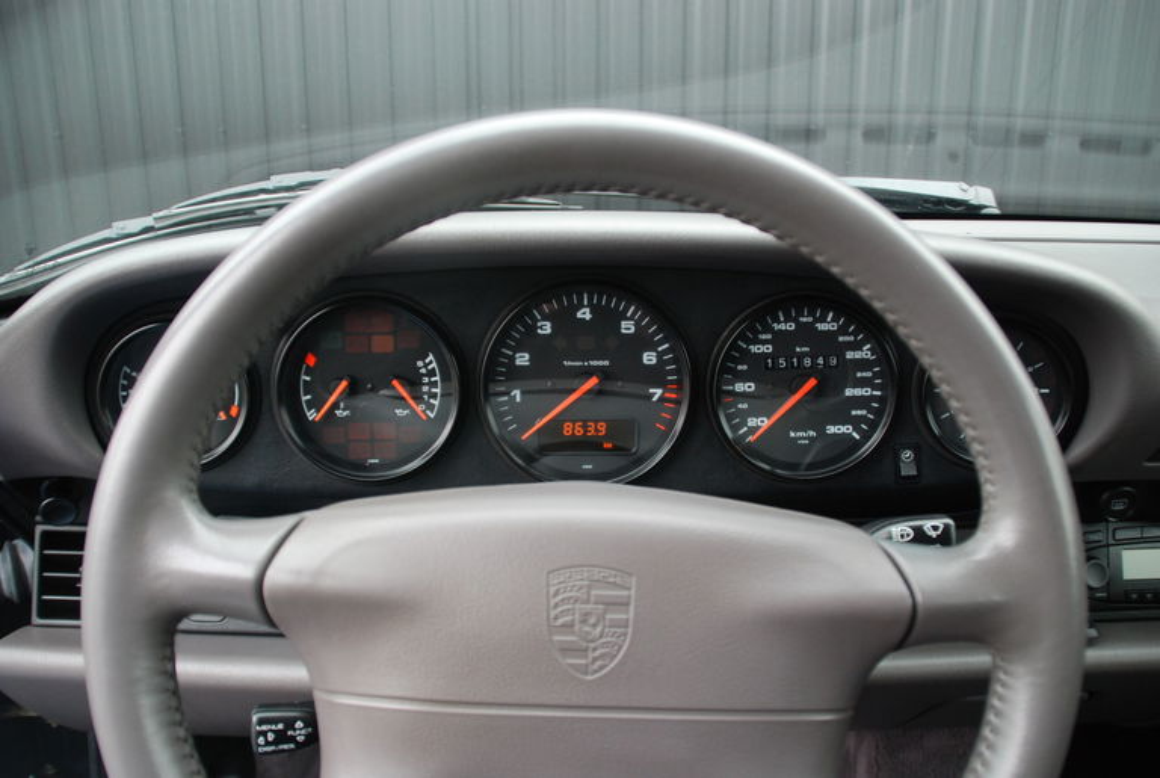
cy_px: 389
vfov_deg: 48.1
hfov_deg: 67.3
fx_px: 872
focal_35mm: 27
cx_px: 580
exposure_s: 1/25
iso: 400
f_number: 3.5
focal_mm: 18
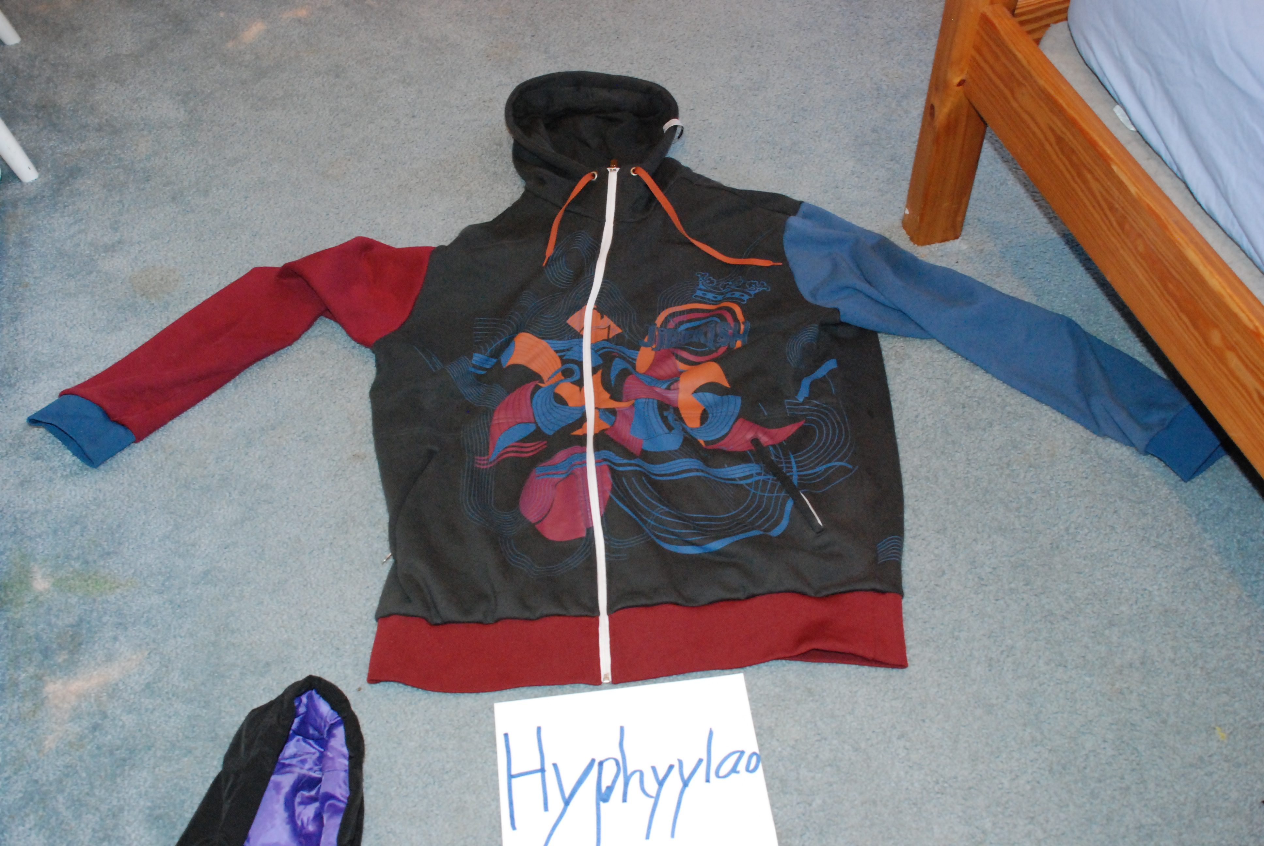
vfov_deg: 37.0
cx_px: 632
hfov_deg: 53.1
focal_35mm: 36
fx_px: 1266
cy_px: 423
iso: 1600
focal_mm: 24
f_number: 5.6
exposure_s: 1/60
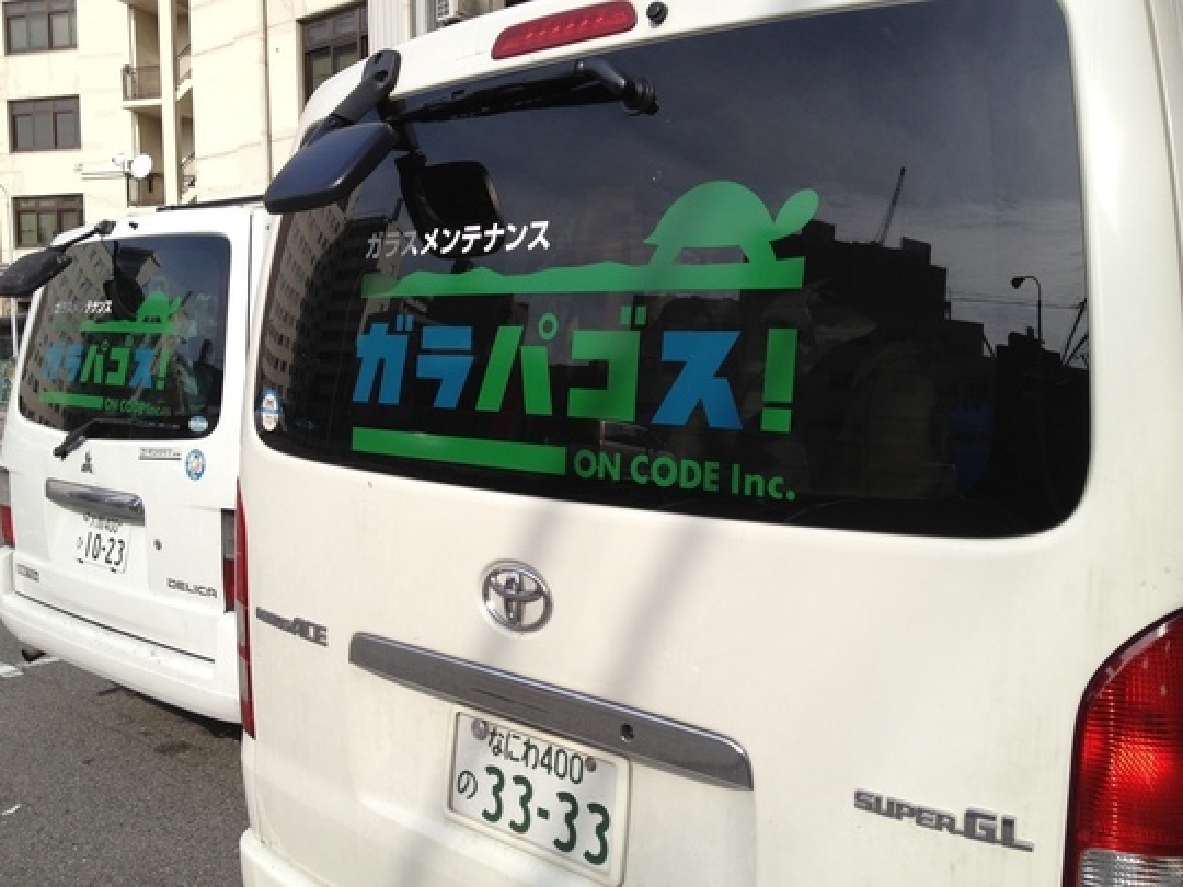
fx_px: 1196
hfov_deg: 52.6
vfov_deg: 40.7
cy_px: 444
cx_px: 592
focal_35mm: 35
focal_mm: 4.28
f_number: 2.4
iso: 50
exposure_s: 1/1175
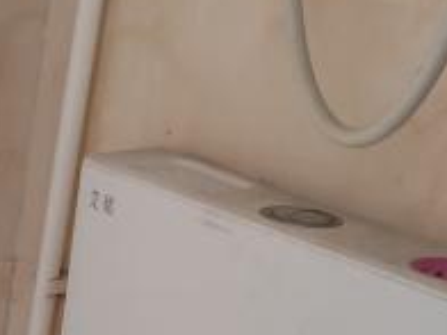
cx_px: -201
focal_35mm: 125
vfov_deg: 10.5
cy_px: 749
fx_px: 1614
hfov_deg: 14.8
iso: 500
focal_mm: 6.14
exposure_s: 1/50
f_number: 1.65
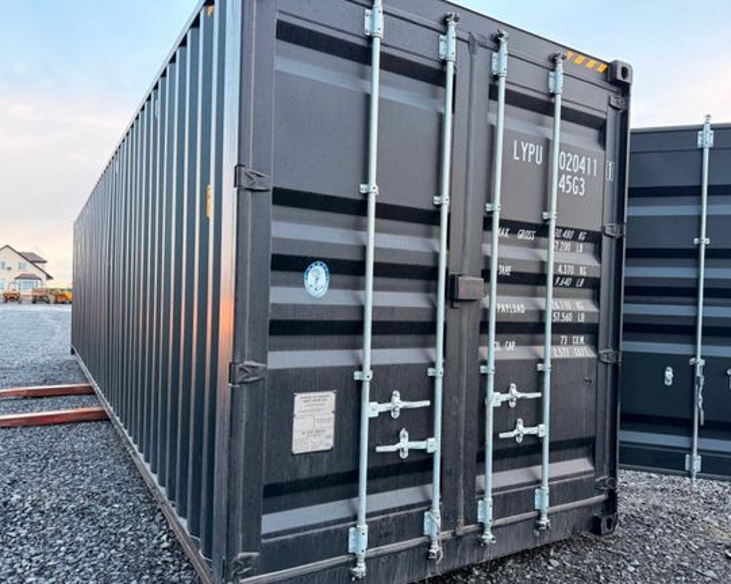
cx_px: 404
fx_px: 562
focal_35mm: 26
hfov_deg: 65.9
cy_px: 303
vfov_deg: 54.9
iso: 250
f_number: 1.78
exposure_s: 1/60
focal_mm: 6.76
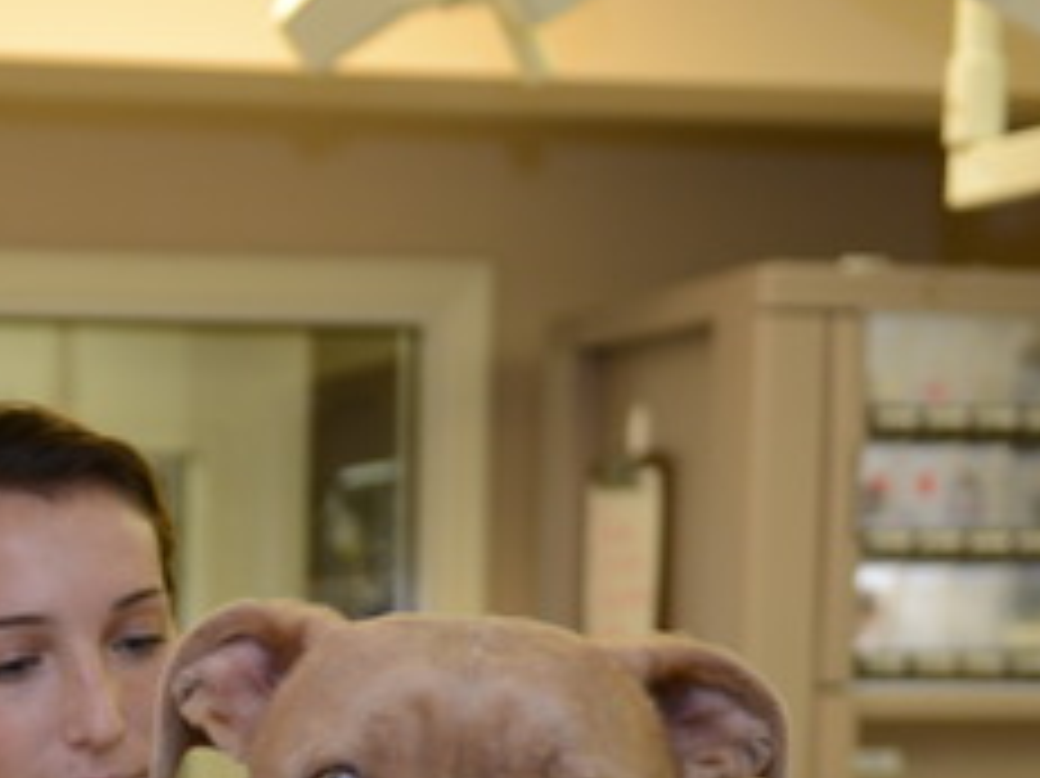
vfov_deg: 11.9
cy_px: 1115
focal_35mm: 120
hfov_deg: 16.0
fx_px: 3603
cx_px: -108
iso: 640
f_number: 3.2
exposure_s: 1/125
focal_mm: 36
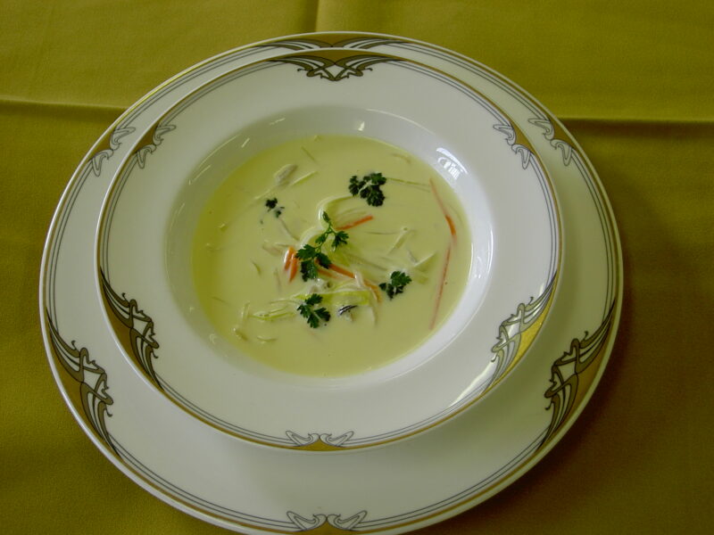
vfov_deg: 26.6
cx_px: 357
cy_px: 268
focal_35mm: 55
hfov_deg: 34.9
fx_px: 1134
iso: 100
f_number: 3.3
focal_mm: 11.3
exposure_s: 1/89.3
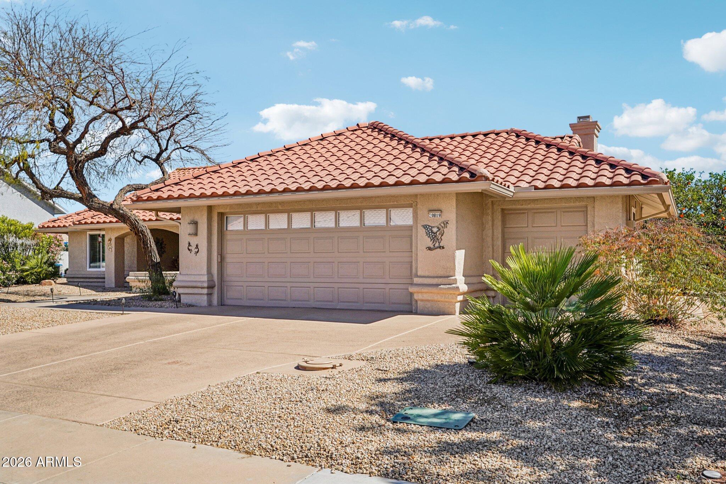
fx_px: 635
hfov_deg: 59.5
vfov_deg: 41.7
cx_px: 363
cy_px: 242
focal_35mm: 32
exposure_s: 1/4000
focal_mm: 31.5
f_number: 4
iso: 400
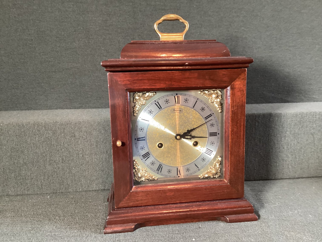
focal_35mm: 31
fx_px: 288
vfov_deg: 45.4
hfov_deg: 58.3
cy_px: 121
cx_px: 161
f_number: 2.4
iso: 400
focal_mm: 3.3
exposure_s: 1/25
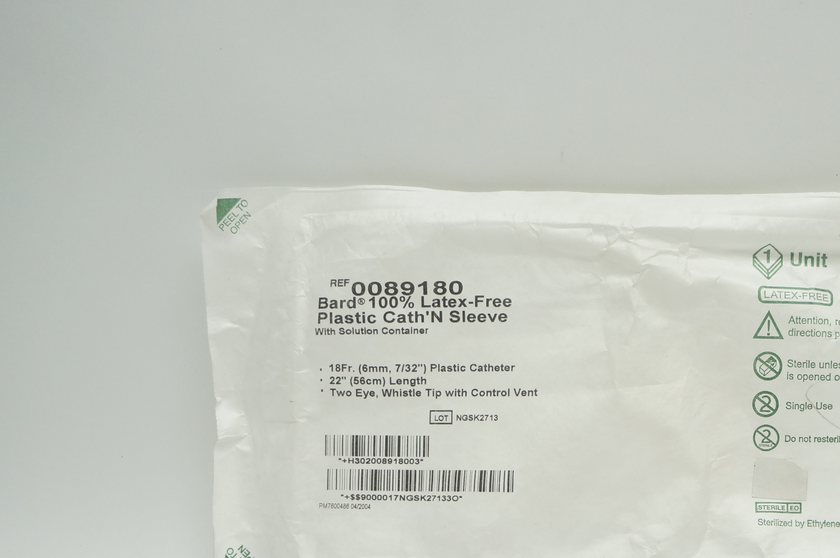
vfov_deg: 27.7
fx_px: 1119
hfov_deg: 39.4
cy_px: 404
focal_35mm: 48
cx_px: 685
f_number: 3.5
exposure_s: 1/320
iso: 400
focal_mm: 18
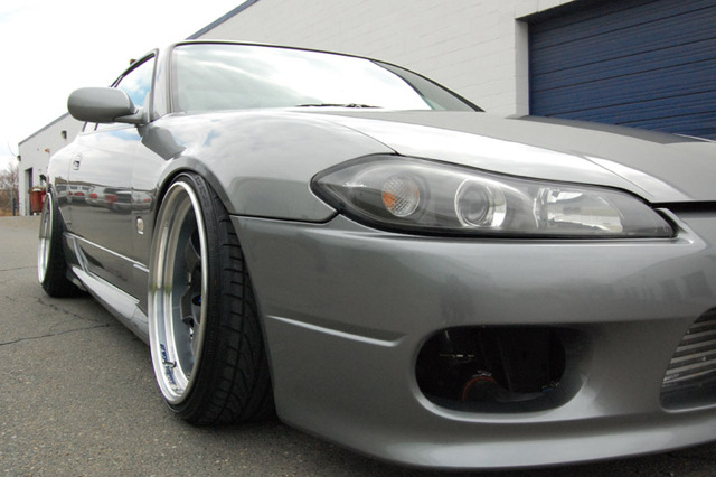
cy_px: 238
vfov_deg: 38.3
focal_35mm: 34
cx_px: 358
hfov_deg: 55.1
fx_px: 686
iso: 1600
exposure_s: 1/800
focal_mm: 23
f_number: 11
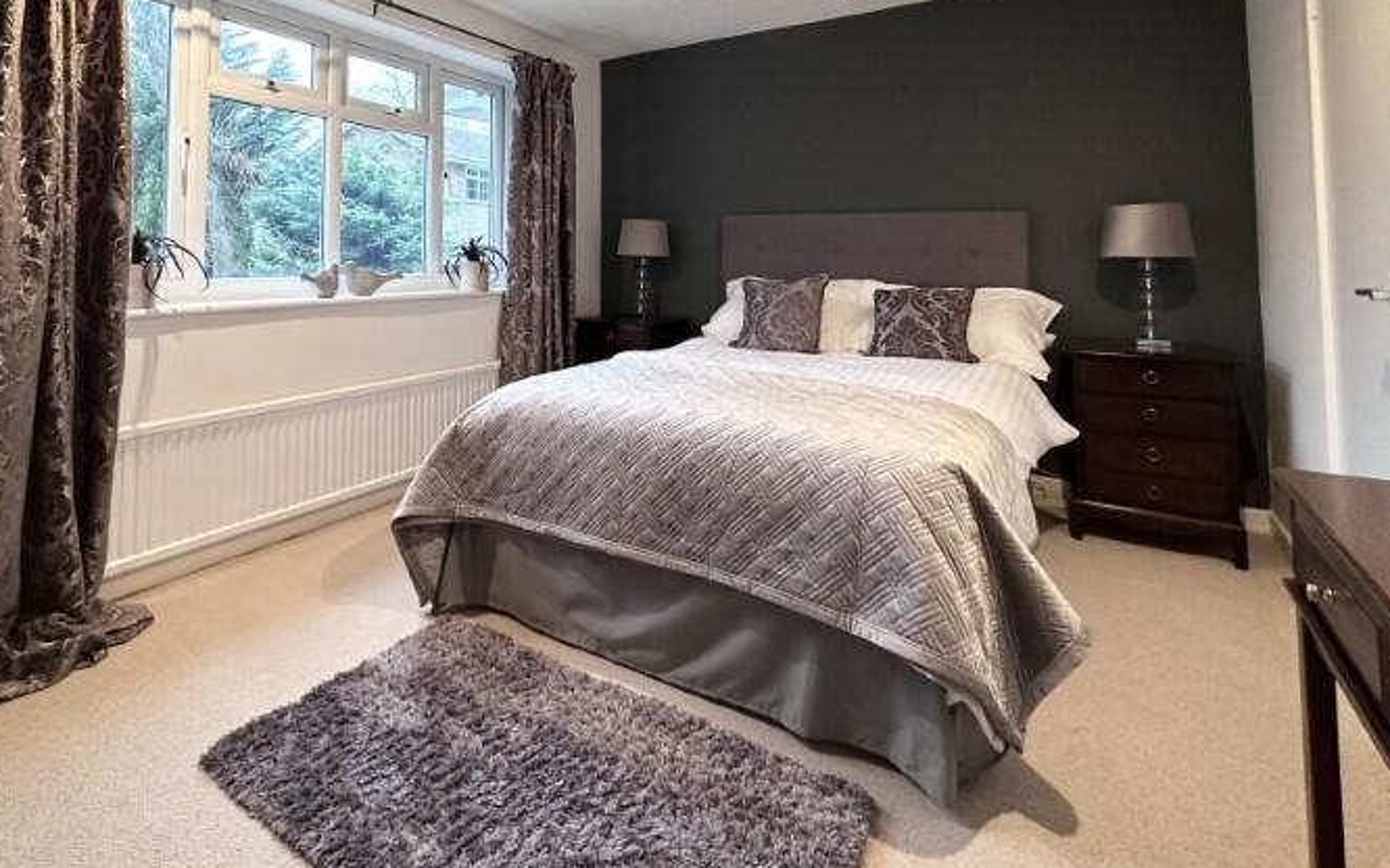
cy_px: 219
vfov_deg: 59.0
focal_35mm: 19
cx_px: 592
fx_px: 720
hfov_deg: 87.4
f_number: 2.2
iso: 400
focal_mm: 2.22
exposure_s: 1/50
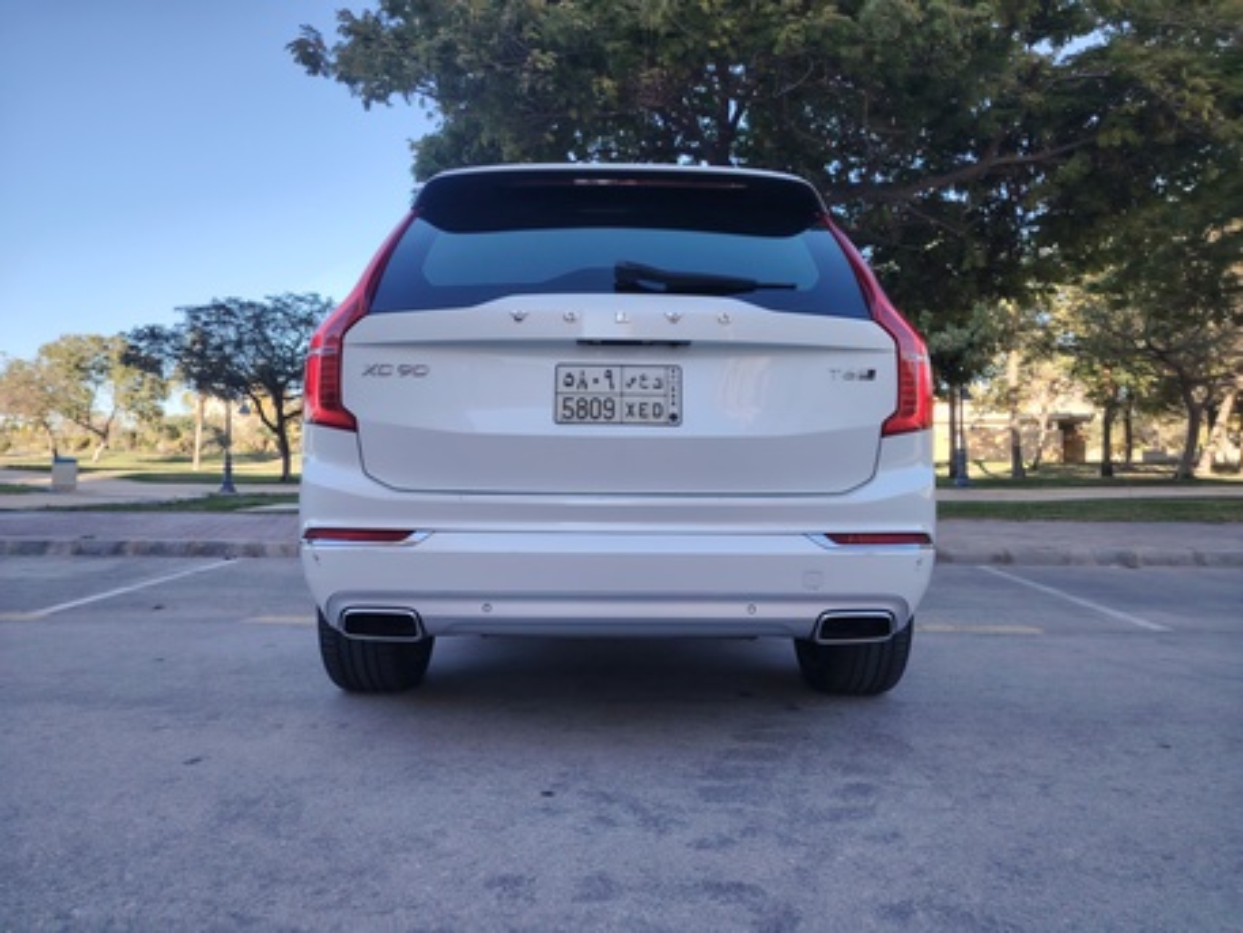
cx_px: 622
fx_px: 862
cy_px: 466
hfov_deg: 71.6
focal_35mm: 24
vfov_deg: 56.8
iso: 303
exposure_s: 1/900
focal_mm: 5.25
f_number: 1.75
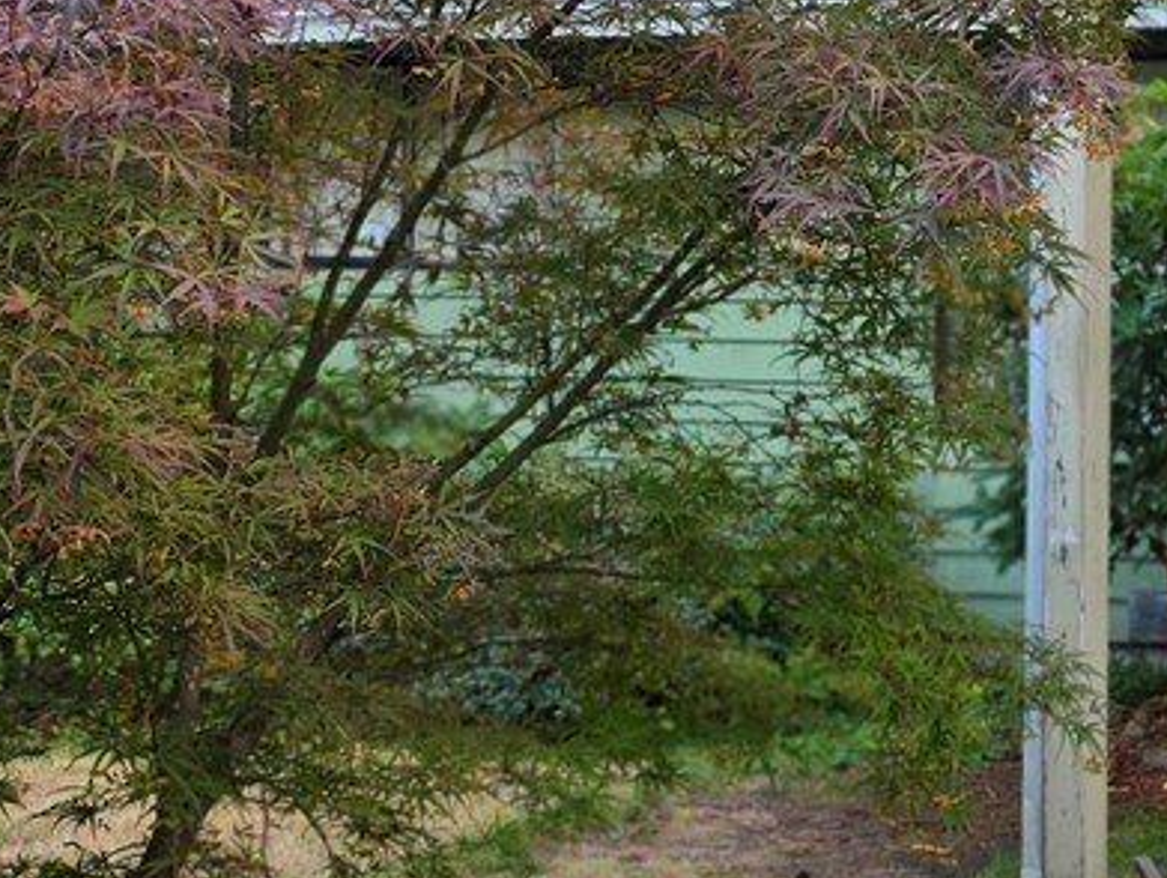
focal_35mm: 94
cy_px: 96
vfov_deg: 15.6
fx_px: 3172
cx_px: 1337
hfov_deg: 19.8
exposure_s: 1/120
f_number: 1.7
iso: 80
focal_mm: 6.3
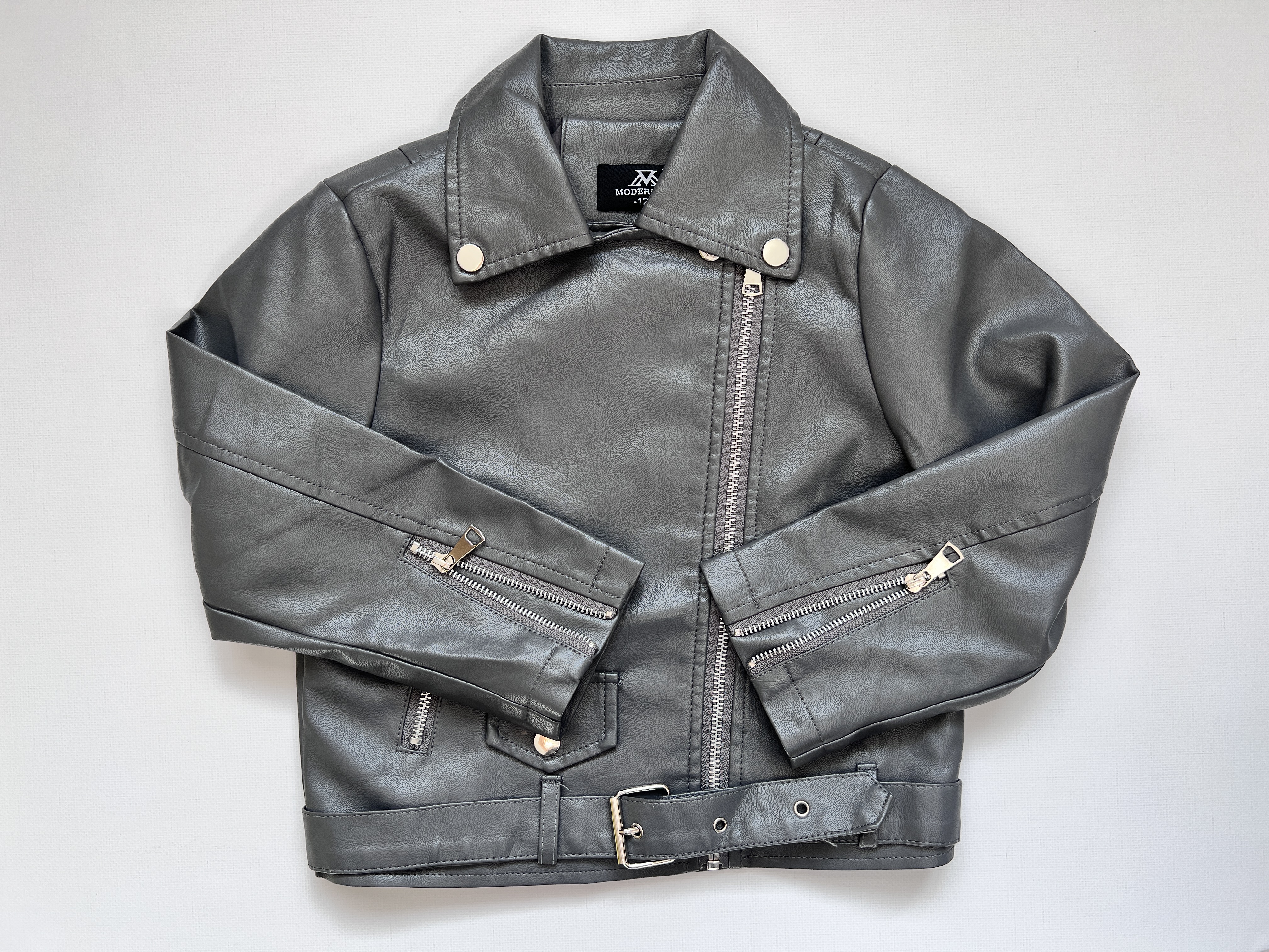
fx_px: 953
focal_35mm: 26
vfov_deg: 53.1
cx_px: 634
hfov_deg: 67.3
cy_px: 476
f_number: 1.5
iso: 32
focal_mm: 5.7
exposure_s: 1/124
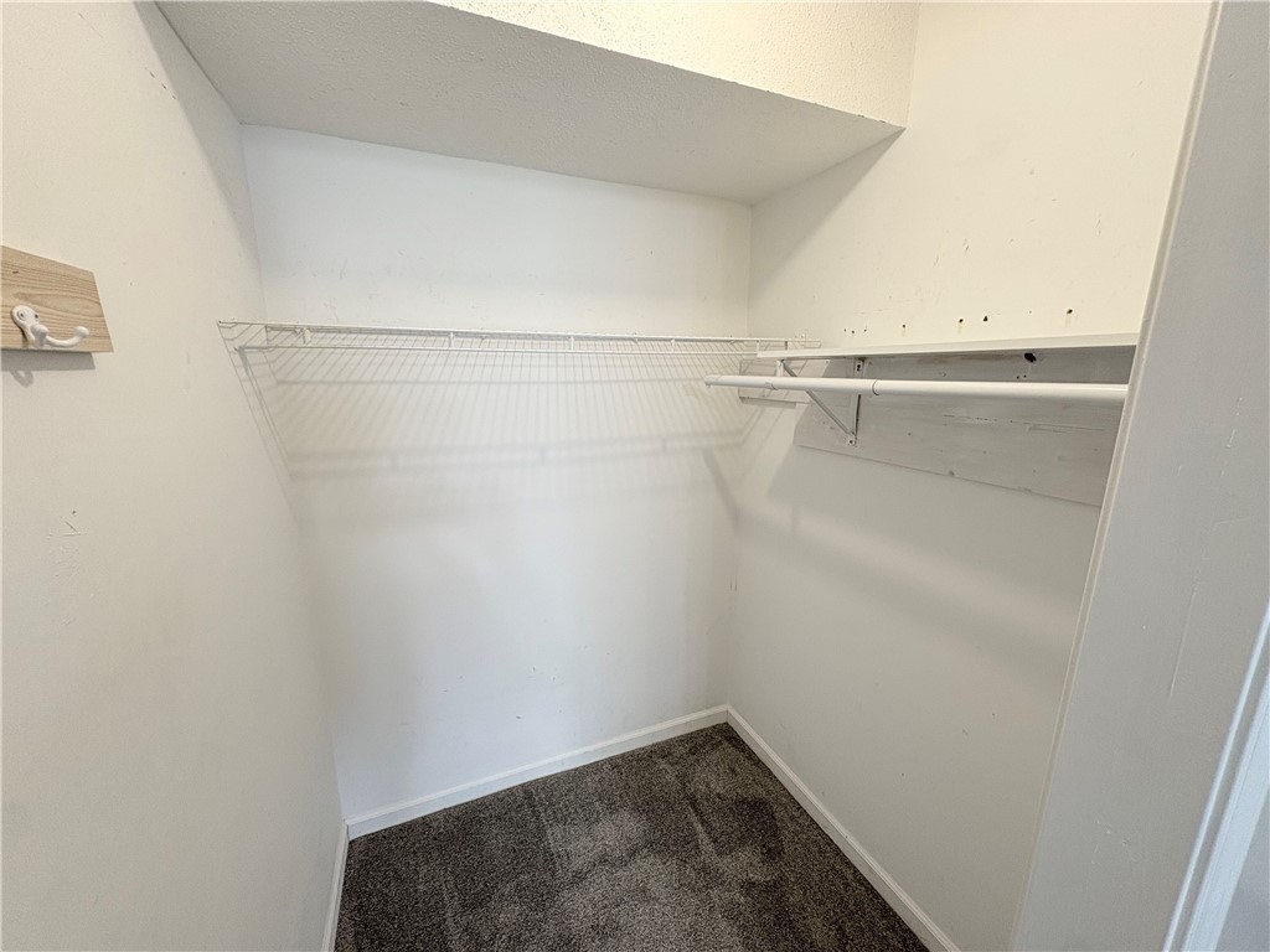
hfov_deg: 102.1
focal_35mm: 14
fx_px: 514
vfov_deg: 85.7
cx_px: 635
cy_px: 476
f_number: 2.2
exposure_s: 1/60
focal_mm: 2.22
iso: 160
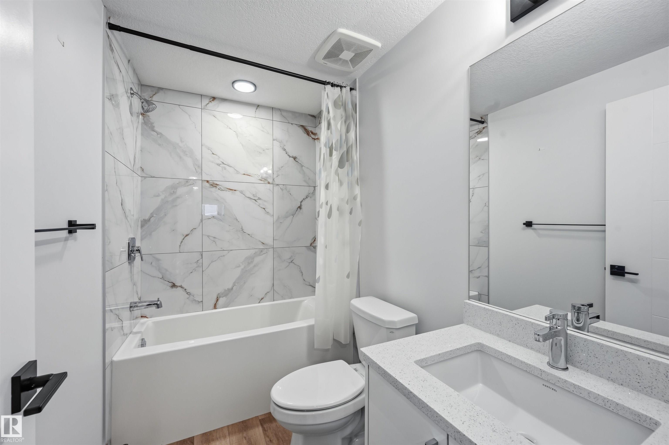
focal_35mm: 14
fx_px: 260
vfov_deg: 81.1
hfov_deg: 104.3
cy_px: 222
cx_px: 334
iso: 100
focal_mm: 14
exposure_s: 1/20
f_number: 8
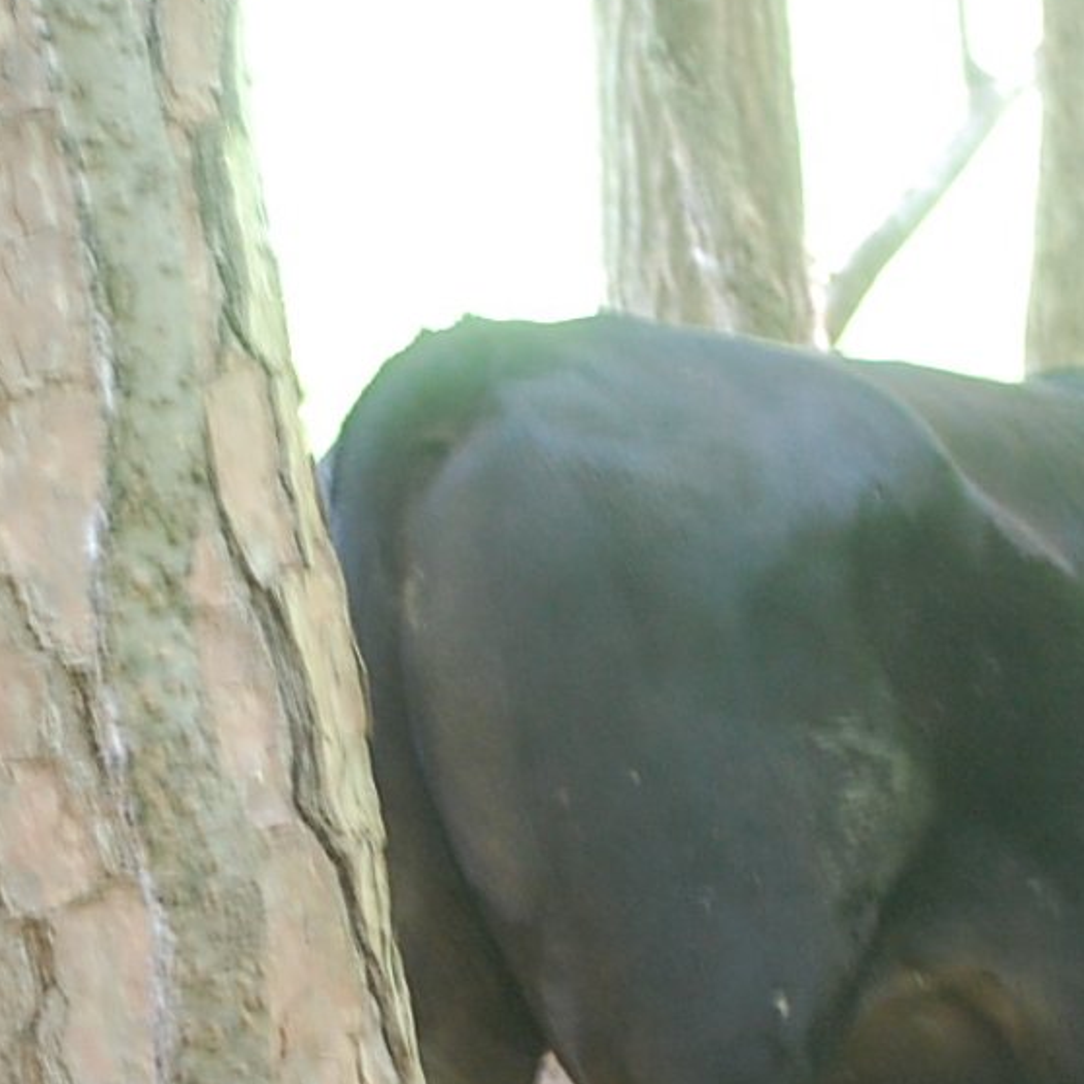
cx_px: 652
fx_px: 7592
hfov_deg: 8.2
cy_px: 825
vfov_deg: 8.2
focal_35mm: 214
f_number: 4
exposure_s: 1/20
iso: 800
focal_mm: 55
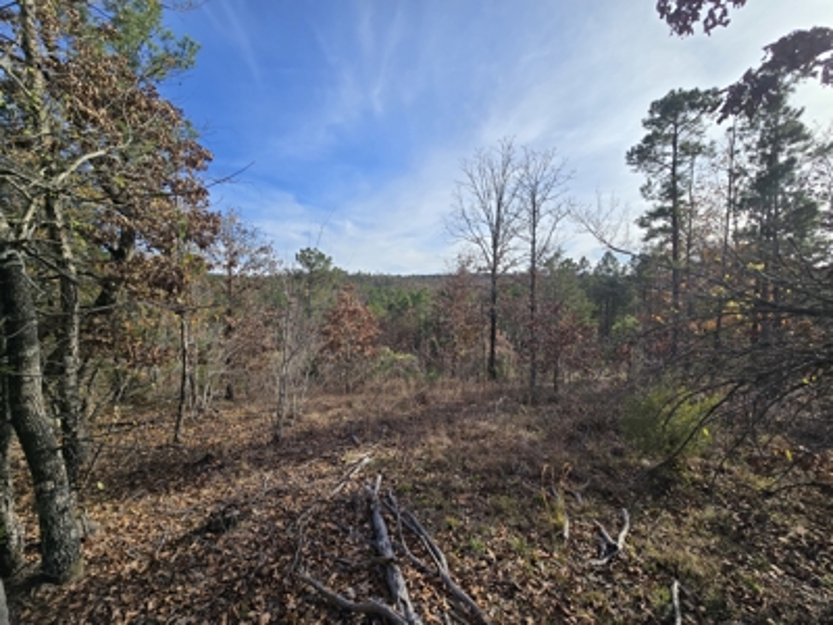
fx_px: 313
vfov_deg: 89.9
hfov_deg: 106.2
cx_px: 416
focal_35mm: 13
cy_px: 312
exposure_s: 1/2016
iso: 50
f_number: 2.2
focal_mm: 2.2
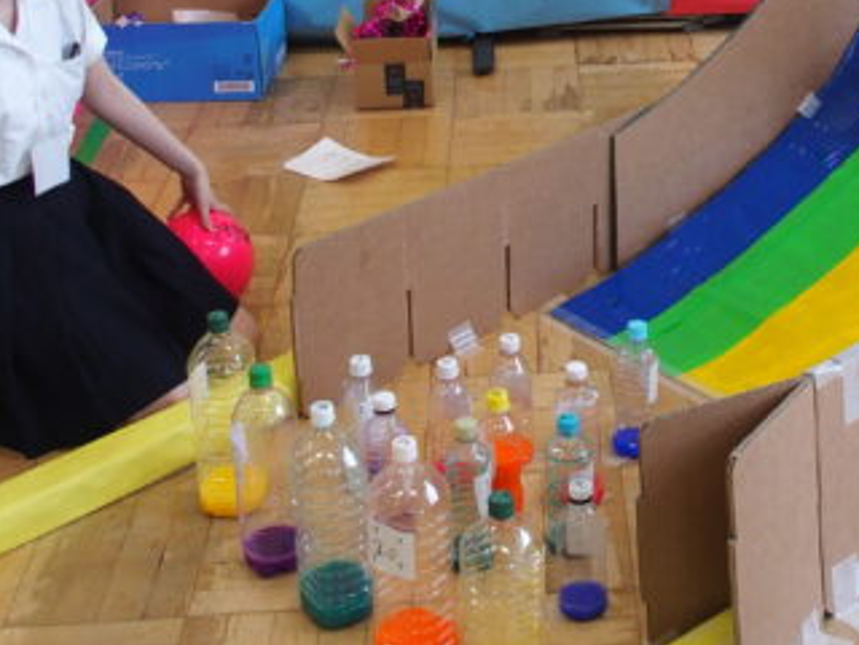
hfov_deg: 26.9
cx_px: 690
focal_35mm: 71
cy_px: -69
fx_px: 1762
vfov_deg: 19.8
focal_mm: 6.7
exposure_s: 1/60
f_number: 2.8
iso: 125
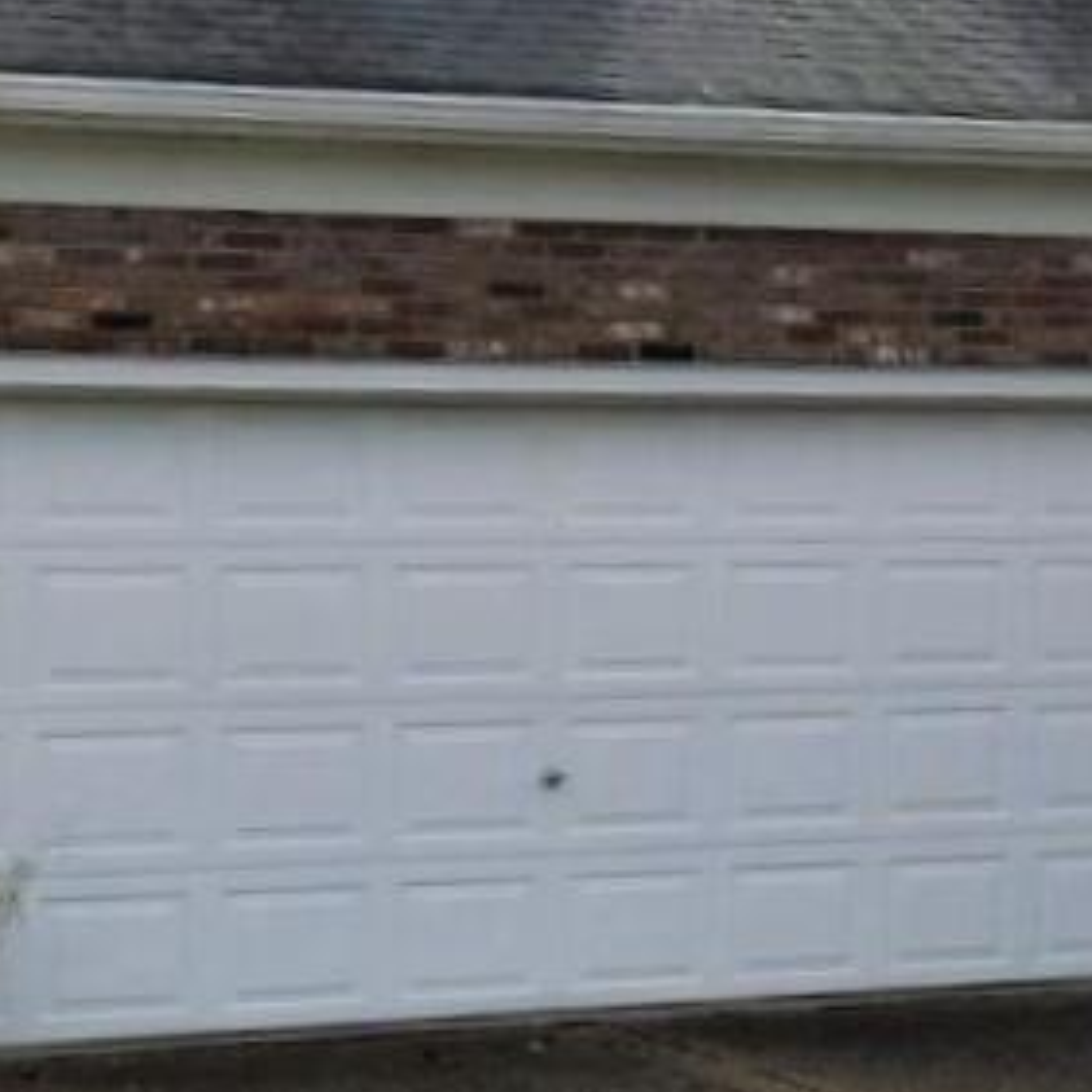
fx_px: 3319
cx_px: 1170
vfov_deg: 18.7
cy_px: 540
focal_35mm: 93
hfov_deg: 18.1
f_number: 11
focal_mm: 16
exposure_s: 1/250
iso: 100
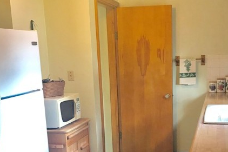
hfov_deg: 37.1
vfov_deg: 25.1
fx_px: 336
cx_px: 153
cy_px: 117
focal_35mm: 53
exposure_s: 1/20
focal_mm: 3.99
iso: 40
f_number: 1.8
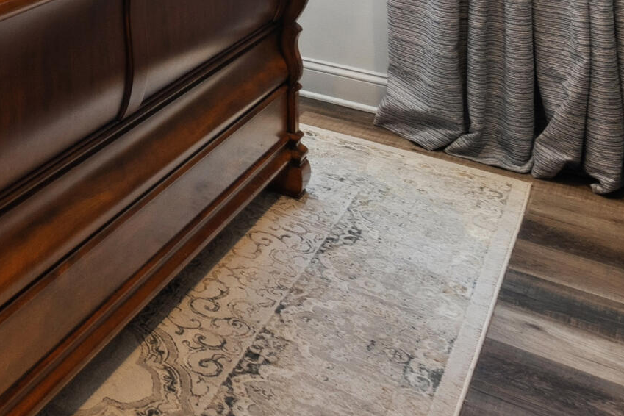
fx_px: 919
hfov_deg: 30.1
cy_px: -259
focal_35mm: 53
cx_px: -182
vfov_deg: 20.6
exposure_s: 1/6
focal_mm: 10
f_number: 8
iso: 250
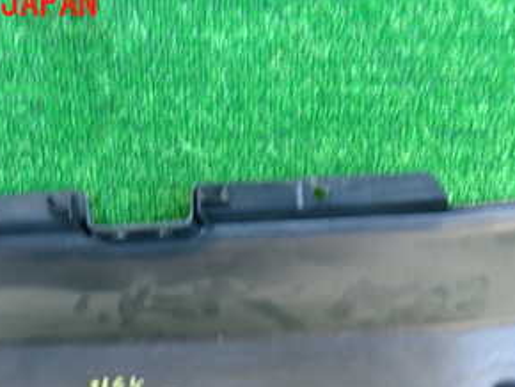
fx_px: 923
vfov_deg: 22.8
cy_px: 382
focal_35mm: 62
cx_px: 307
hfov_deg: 31.1
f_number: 2.3
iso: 250
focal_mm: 5.4
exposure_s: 1/30
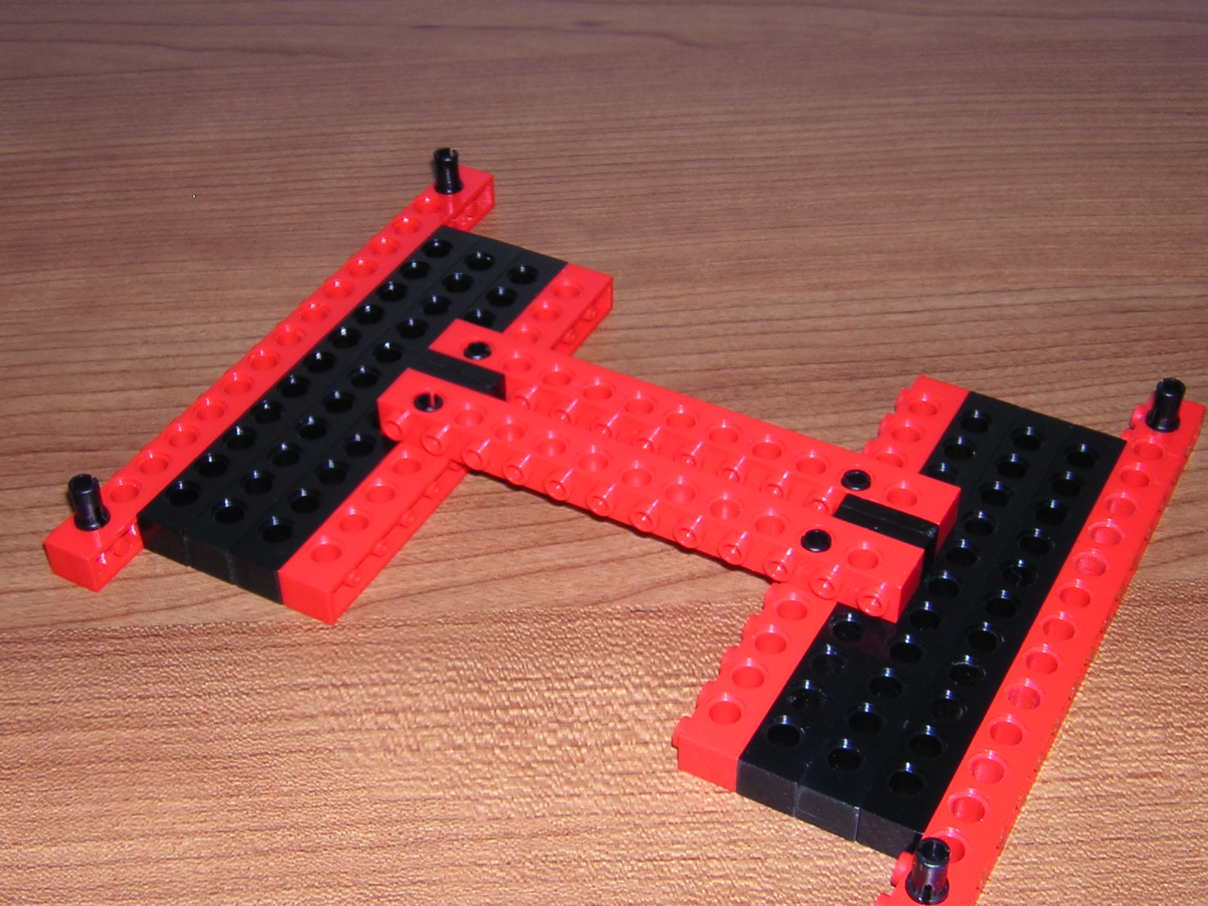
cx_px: 604
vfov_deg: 27.0
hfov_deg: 35.5
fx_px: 1884
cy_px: 453
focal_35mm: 54
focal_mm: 7.1
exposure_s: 1/60.1
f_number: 6.4
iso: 100
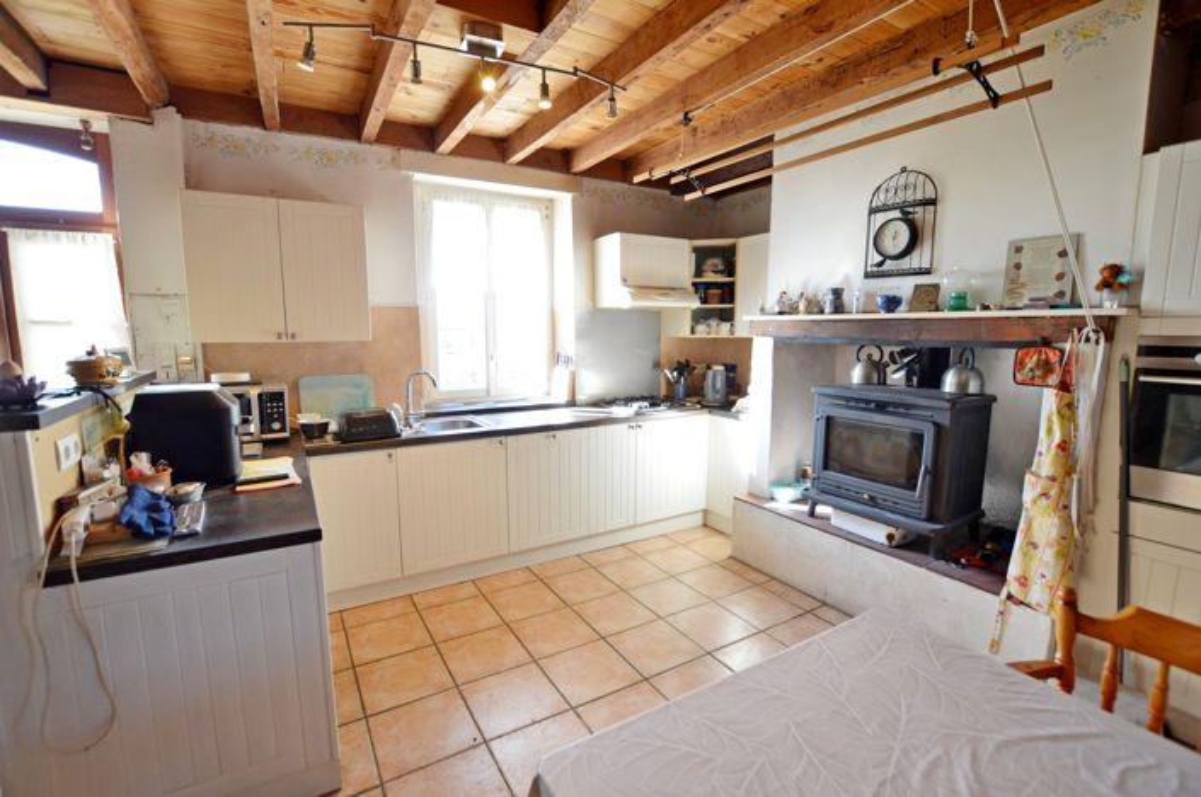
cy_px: 398
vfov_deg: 77.2
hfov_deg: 100.5
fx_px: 500
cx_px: 600
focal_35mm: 15
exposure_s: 1/60
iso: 400
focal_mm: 10
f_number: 4
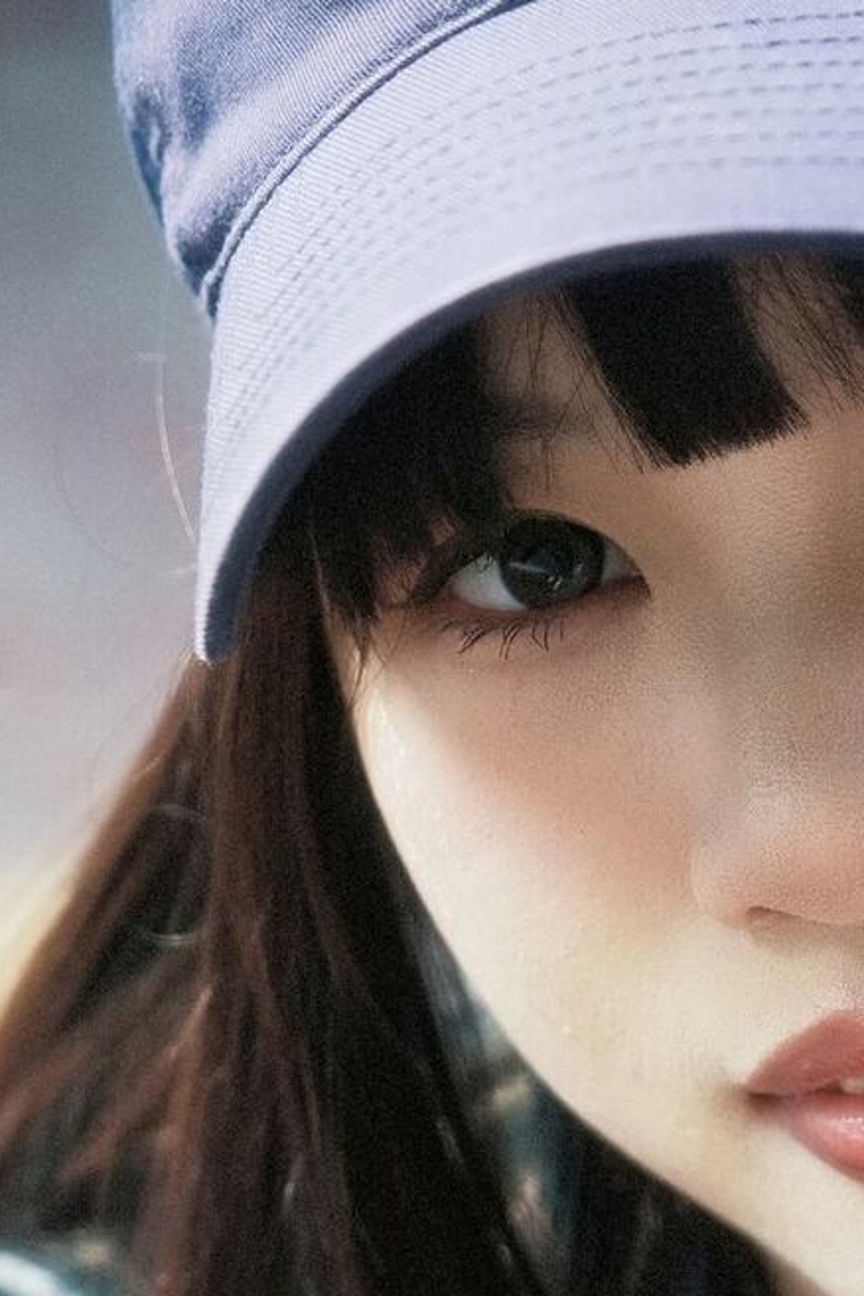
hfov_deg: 6.9
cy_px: 1475
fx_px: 7163
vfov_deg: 10.2
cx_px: 1024
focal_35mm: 199
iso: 800
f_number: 2.8
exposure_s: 1/500
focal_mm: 55
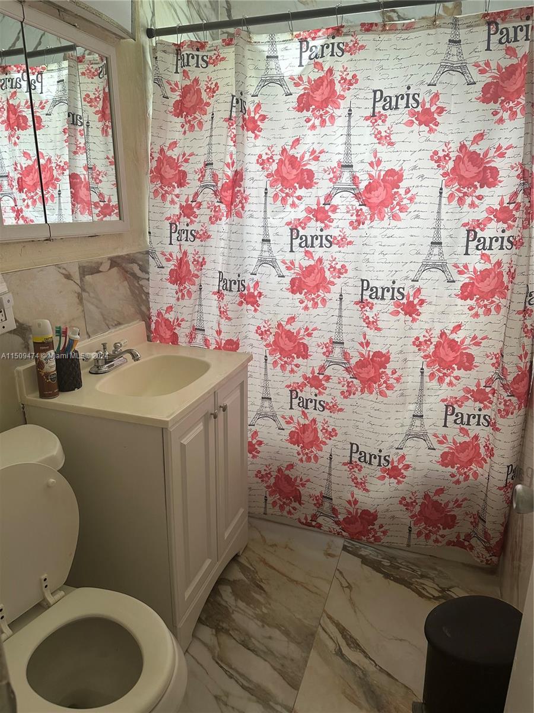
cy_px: 356
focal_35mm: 24
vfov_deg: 71.6
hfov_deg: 56.8
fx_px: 494
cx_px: 267
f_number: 1.78
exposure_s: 1/121
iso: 160
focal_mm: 6.86
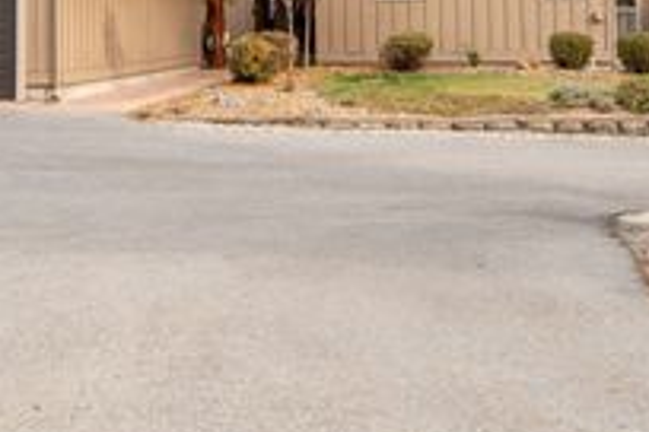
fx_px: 1370
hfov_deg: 26.6
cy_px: -59
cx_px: 255
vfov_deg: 17.3
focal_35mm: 76
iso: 100
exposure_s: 1/125
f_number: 8
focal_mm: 31
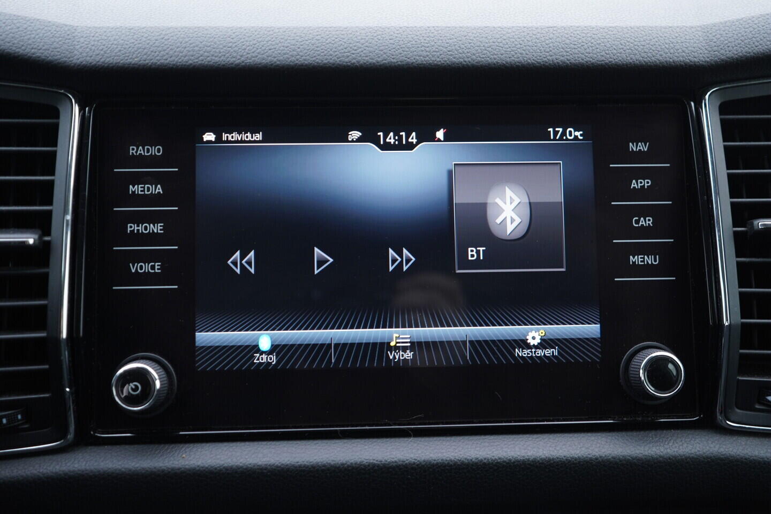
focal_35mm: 36
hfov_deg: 53.1
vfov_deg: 36.9
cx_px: 386
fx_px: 771
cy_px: 257
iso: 320
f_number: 2.8
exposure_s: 1/40
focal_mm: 24
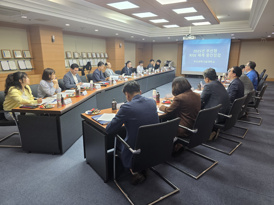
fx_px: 182
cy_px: 102
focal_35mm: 23
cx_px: 137
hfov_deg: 73.9
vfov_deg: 58.9
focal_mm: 6.3
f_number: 1.7
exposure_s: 1/120
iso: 160
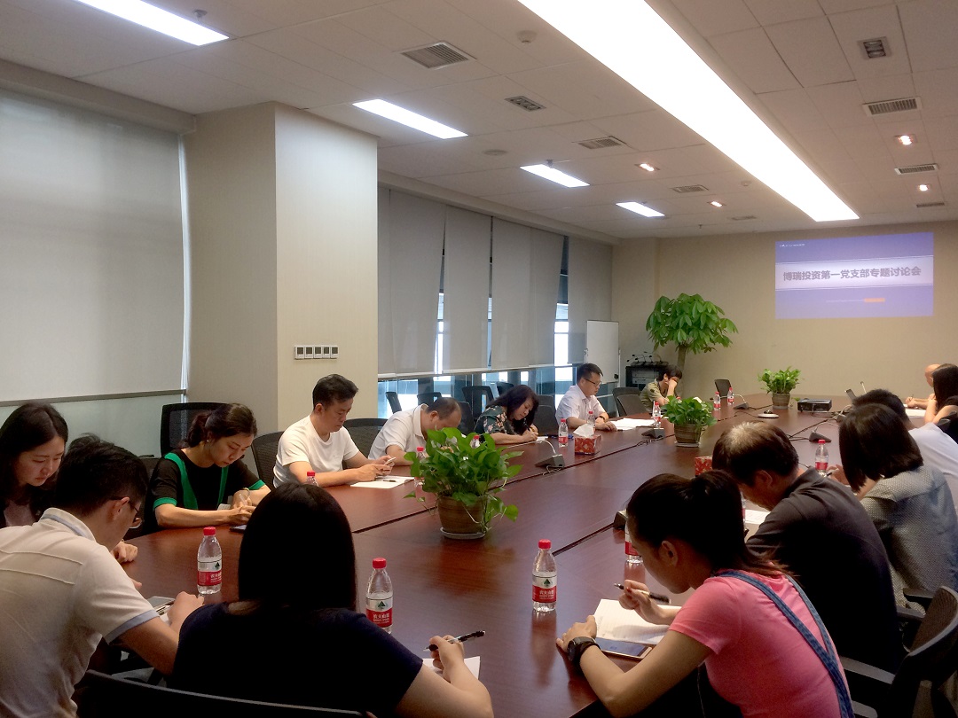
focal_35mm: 29
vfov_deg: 48.2
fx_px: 803
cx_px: 479
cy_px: 359
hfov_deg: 61.7
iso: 100
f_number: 2.2
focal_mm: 4.15
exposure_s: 1/33
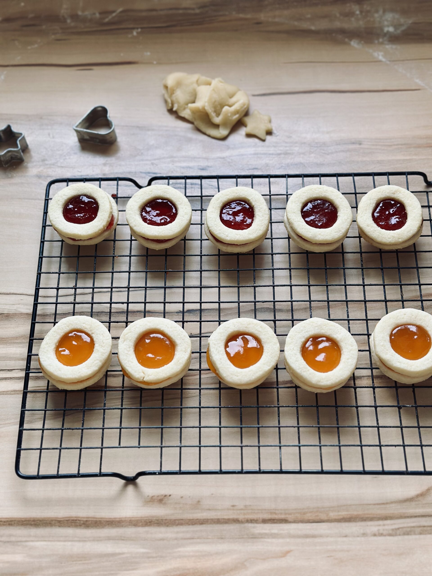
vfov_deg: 39.7
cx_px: 216
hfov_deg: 30.3
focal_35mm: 48
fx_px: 799
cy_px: 288
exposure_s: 1/63
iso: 125
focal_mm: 6.86
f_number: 1.78
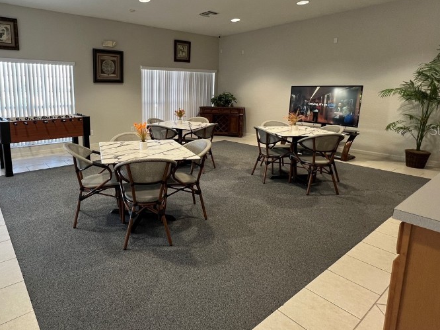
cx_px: 154
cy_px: 130
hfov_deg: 79.6
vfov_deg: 65.2
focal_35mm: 20
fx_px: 254
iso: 125
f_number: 1.8
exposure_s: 1/60
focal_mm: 1.57
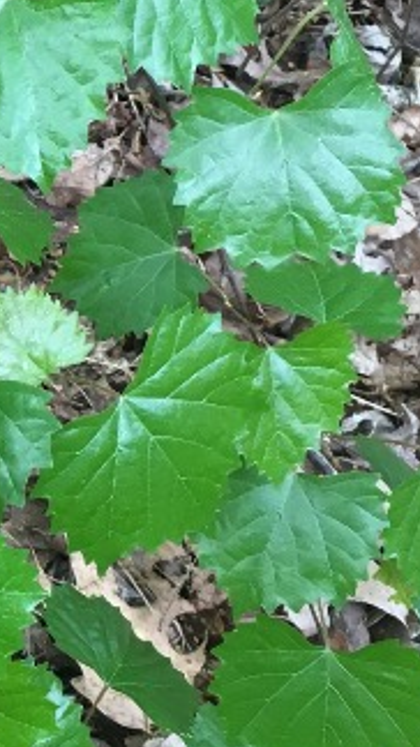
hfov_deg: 11.4
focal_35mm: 100
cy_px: 189
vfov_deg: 21.2
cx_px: -291
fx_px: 1982
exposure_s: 1/30
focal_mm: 4.15
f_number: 2.2
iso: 25
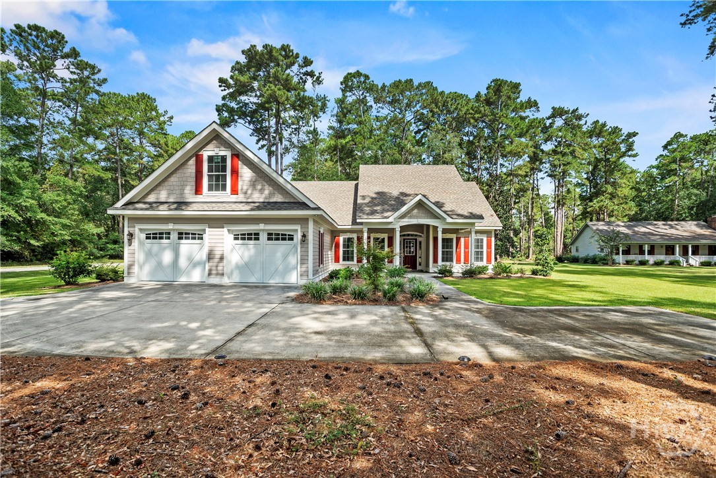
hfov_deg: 93.3
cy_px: 239
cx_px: 358
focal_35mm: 17
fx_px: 338
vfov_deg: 70.5
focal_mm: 17
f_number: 7.1
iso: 400
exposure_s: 1/640
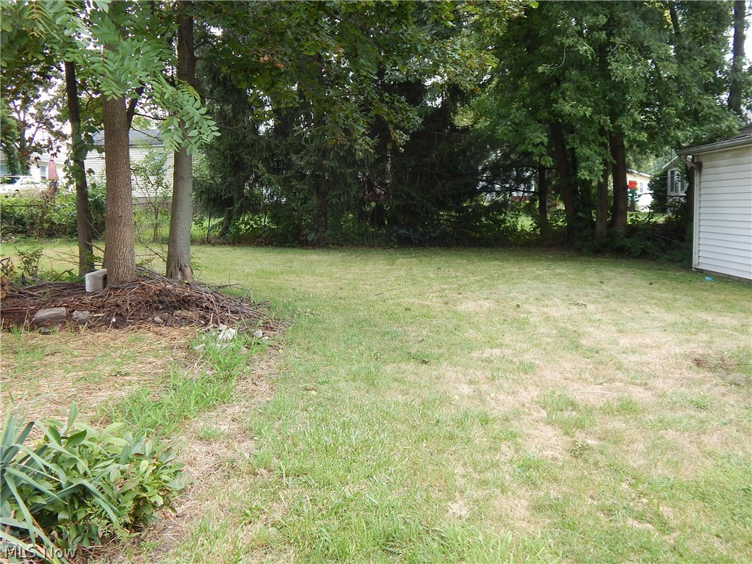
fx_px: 673
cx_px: 376
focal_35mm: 31
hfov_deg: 58.4
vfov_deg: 45.4
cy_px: 282
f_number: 3.2
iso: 125
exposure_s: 1/160
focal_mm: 5.6
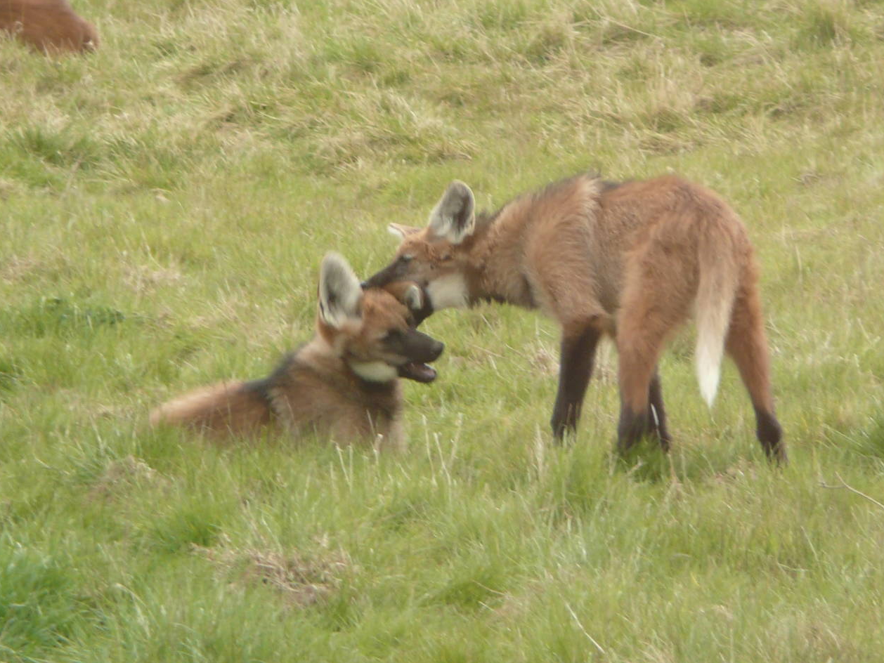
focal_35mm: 534
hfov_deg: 3.7
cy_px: 369
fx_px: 13640
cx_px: 396
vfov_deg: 2.8
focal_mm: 46
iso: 100
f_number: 4.9
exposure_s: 1/125
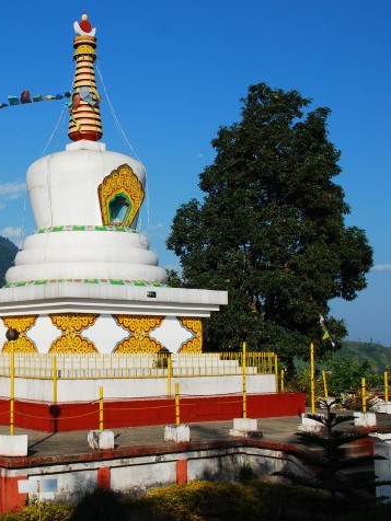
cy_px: 260
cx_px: 51
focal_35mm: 48
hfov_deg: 29.2
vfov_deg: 39.7
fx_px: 723
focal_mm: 22
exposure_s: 1/500
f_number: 9
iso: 160
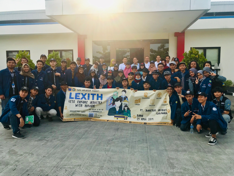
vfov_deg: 49.7
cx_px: 117
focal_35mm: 28
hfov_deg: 63.4
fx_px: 189
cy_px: 88
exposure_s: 1/1198
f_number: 1.8
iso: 20
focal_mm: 3.99
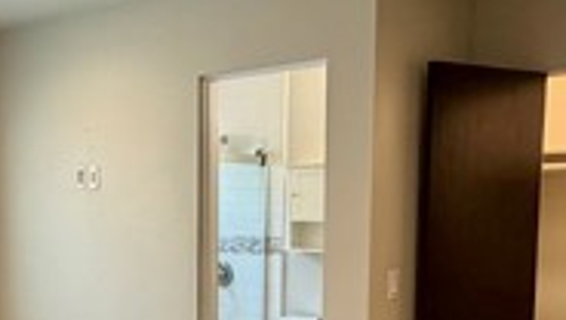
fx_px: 796
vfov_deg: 22.1
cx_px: 181
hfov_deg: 38.6
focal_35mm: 53
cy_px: 292
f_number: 2.2
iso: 160
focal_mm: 2.22
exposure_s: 1/60
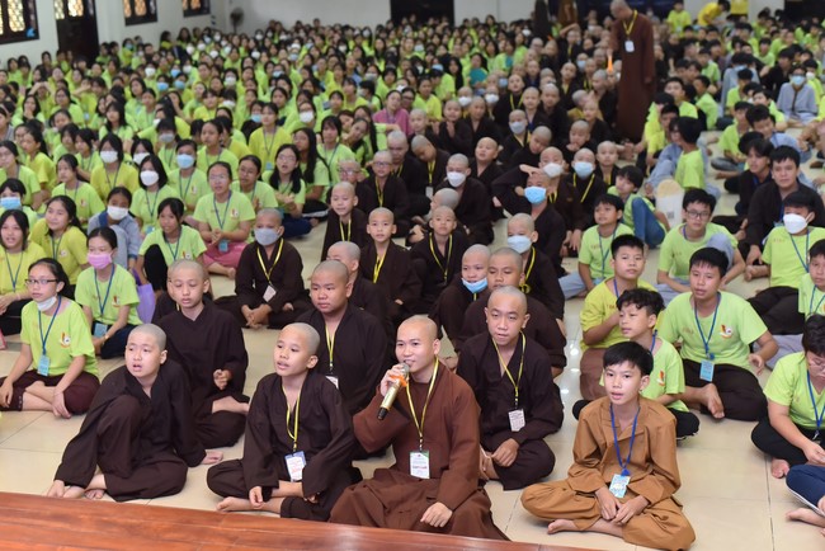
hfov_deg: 39.6
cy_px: 276
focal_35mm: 50
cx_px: 412
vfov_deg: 27.0
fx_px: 1146
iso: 1250
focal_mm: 50
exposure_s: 1/125
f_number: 3.5
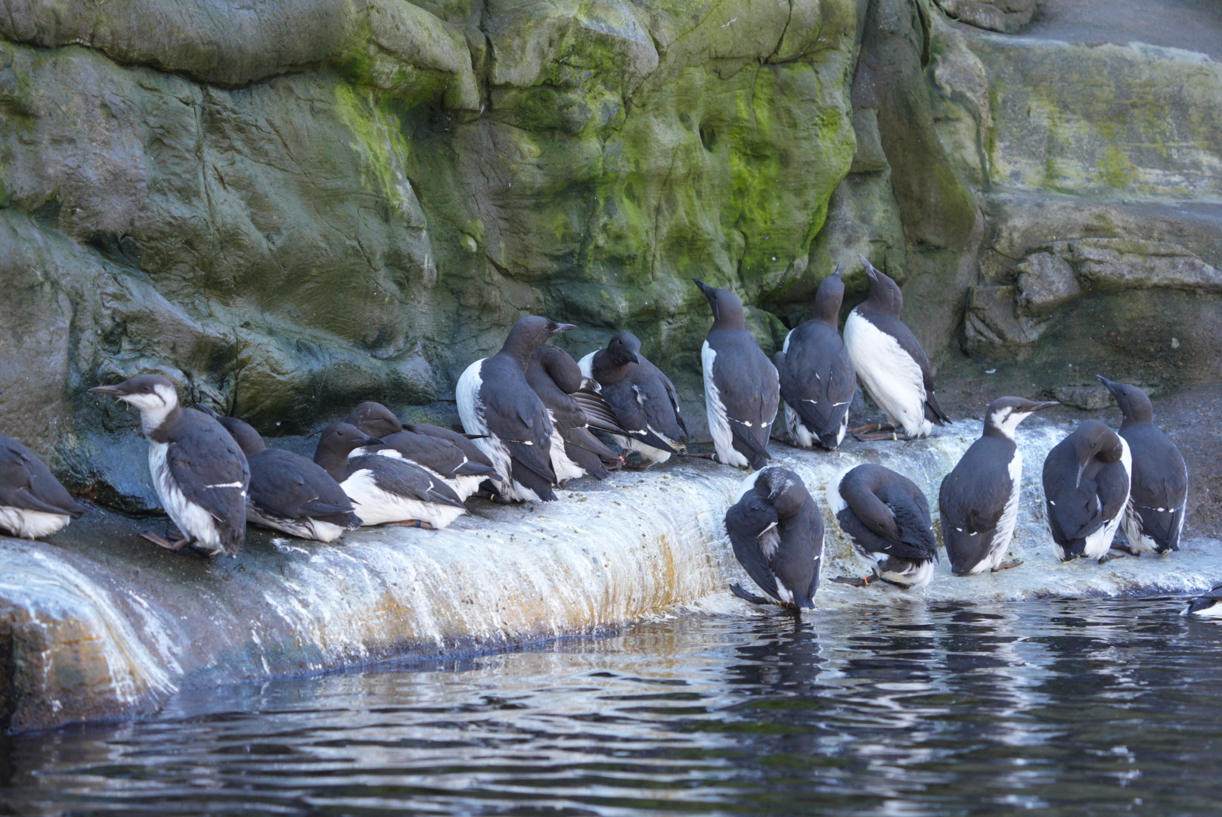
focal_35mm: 200
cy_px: 408
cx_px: 611
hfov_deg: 10.3
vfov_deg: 6.9
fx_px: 6794
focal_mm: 200
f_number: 5.6
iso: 1600
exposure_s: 1/400
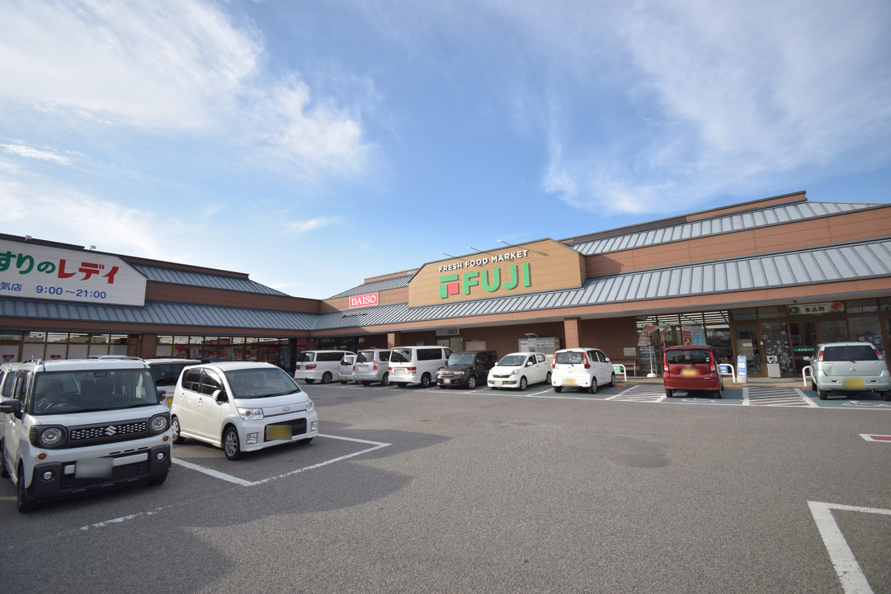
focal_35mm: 15
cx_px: 446
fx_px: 371
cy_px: 297
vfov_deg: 77.3
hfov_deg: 100.4
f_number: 4.5
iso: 160
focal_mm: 10
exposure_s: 1/640
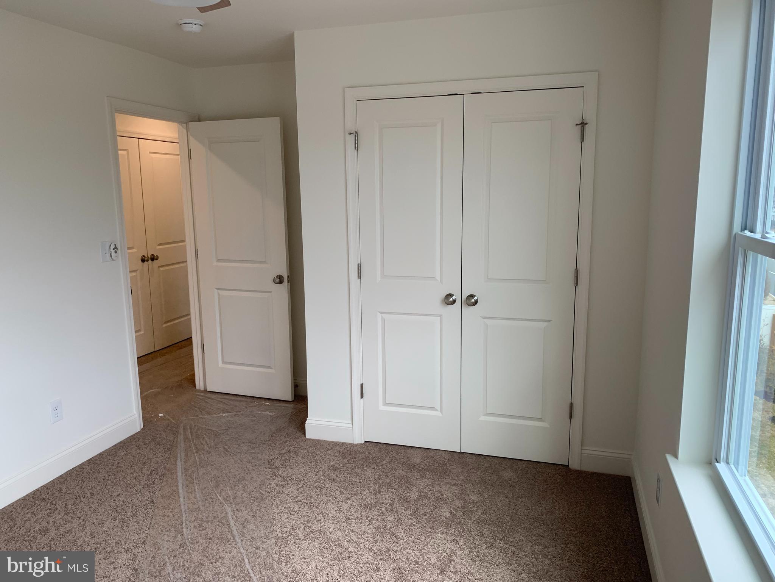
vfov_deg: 53.1
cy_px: 291
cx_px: 388
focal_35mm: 26
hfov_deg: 67.3
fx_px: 582
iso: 64
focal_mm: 4.25
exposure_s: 1/121
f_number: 1.8
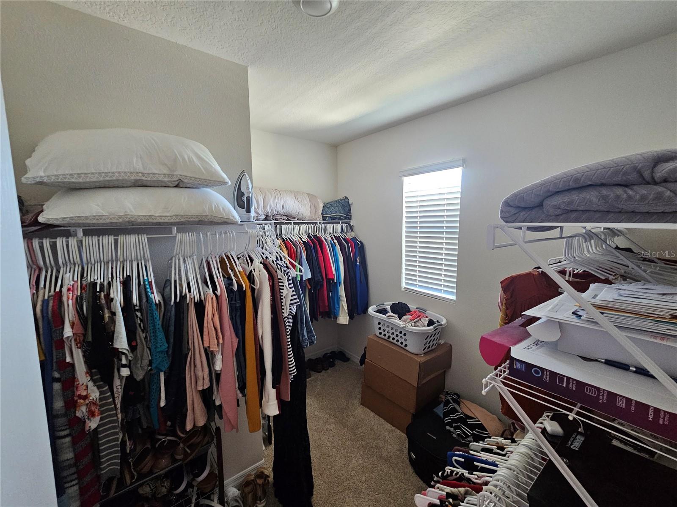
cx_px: 338
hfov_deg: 106.2
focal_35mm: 13
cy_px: 254
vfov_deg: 89.9
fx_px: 254
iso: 400
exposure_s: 1/30
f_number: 2.2
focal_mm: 2.2
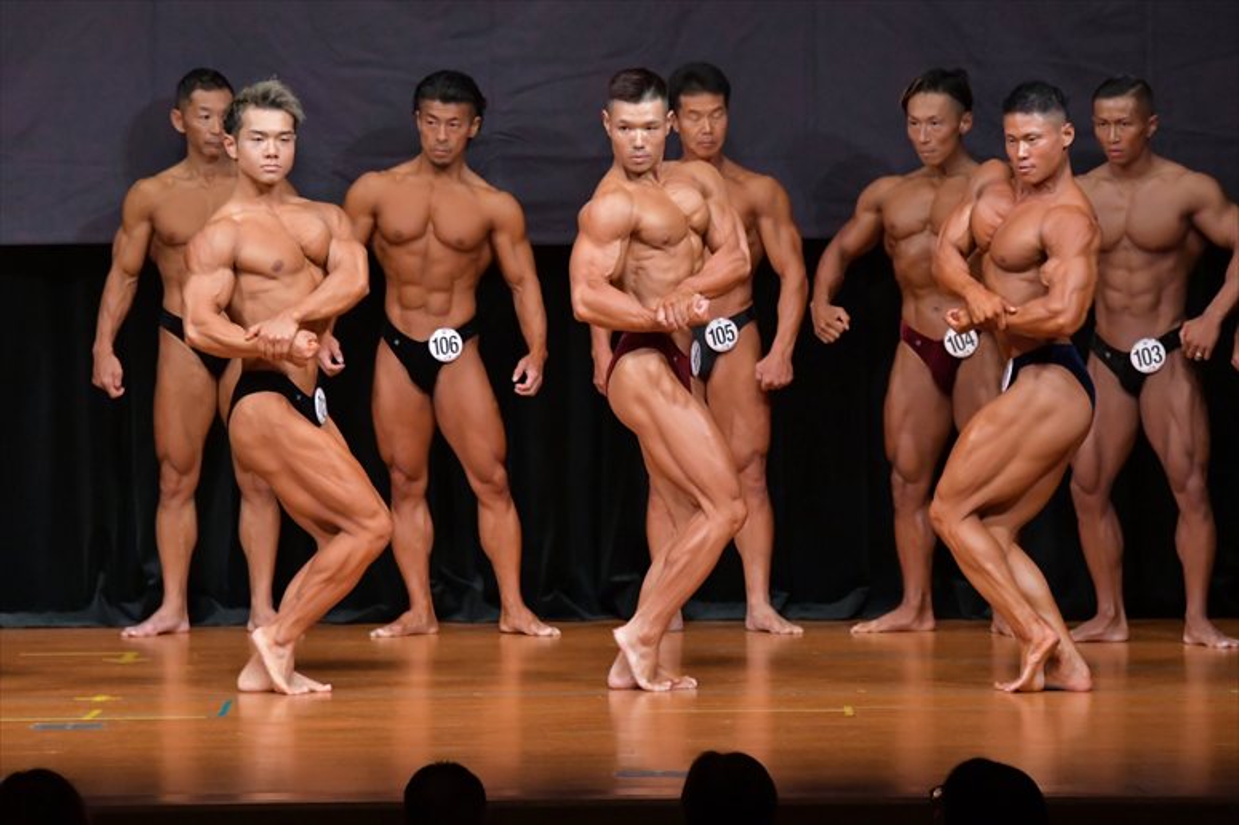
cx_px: 620
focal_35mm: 270
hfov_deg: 7.6
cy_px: 412
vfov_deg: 5.1
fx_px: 9288
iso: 5000
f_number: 5.6
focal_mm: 180
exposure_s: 1/400
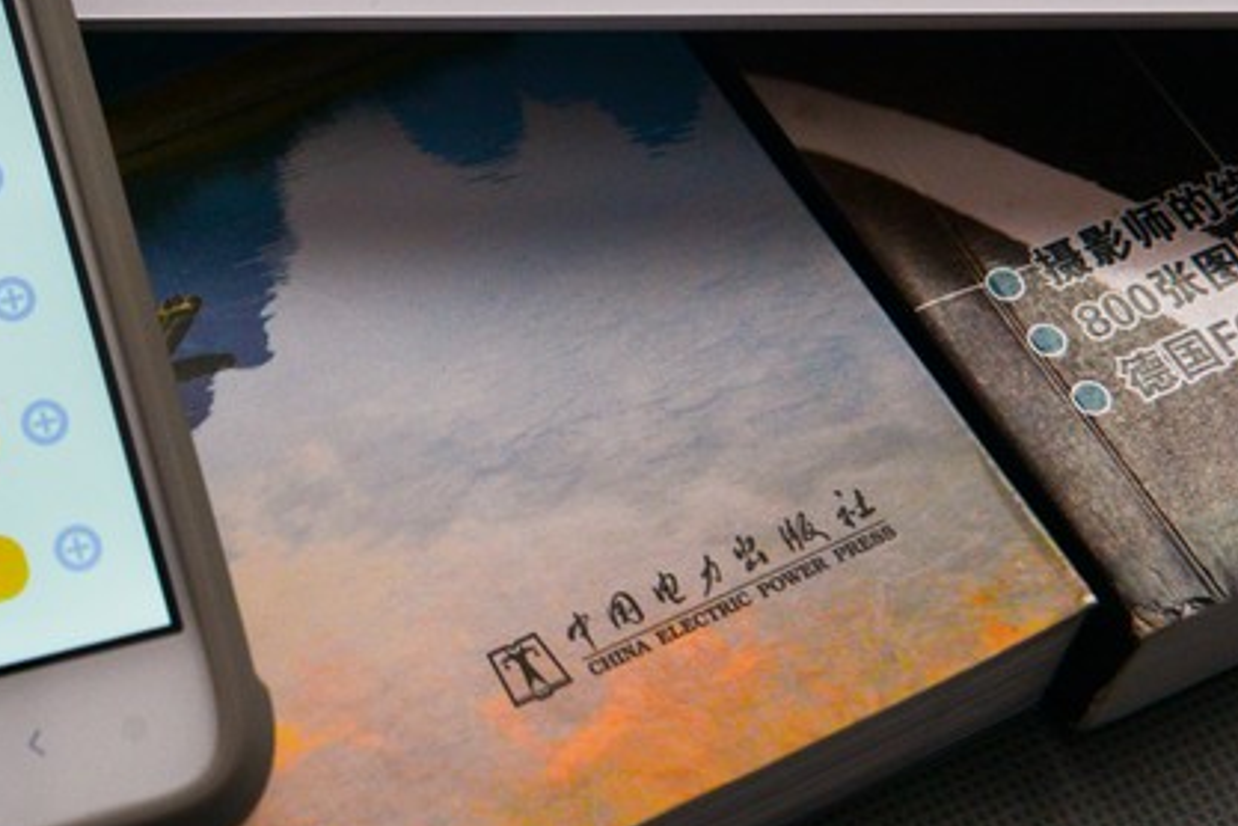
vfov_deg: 11.8
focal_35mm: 115
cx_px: 36
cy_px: 97
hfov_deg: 17.4
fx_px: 3954
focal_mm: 48
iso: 800
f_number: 5.6
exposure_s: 1/200
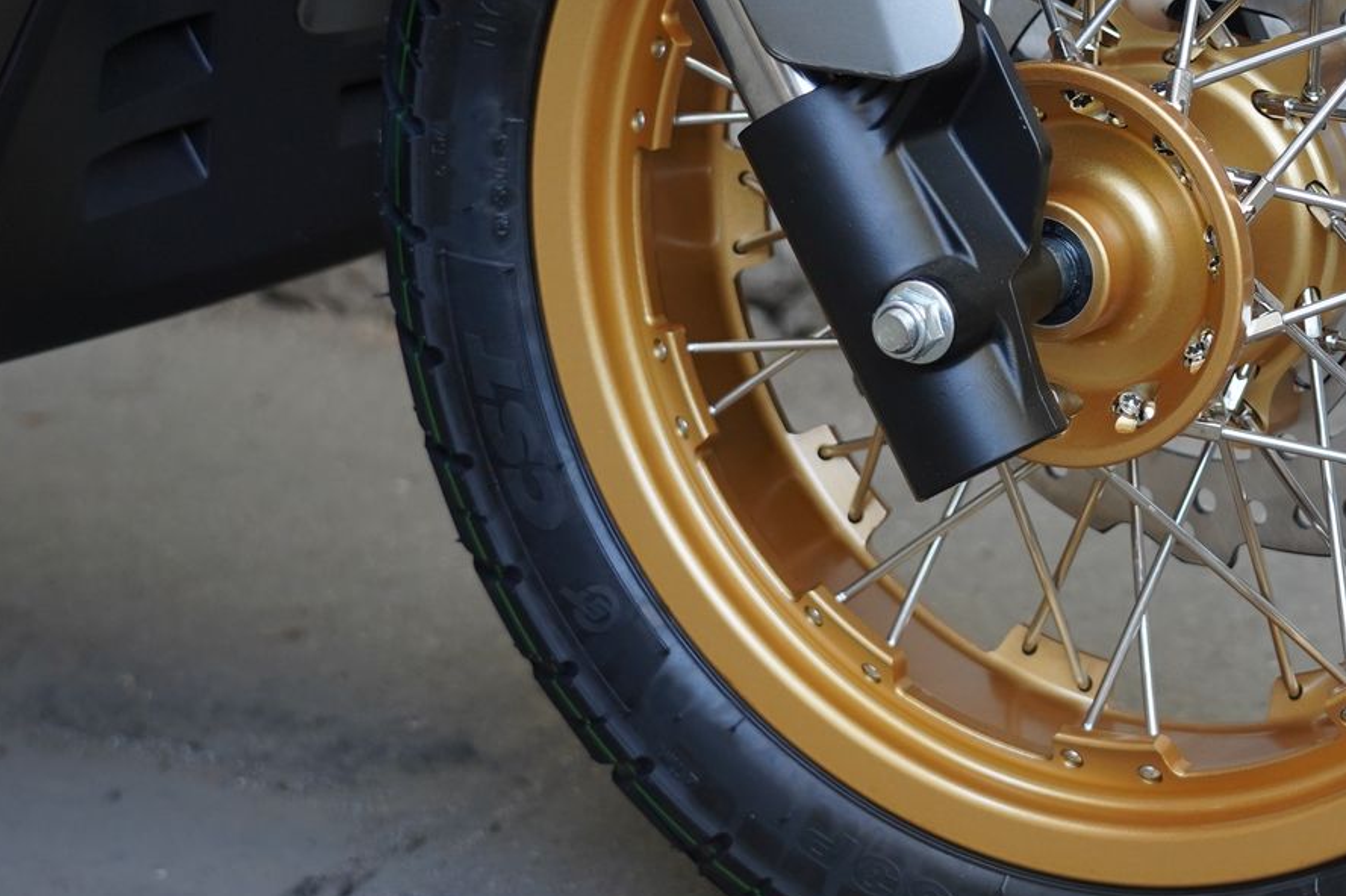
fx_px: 3364
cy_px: 182
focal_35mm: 90
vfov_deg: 15.1
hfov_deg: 22.2
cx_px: 1164
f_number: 4
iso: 500
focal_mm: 40
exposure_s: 1/160
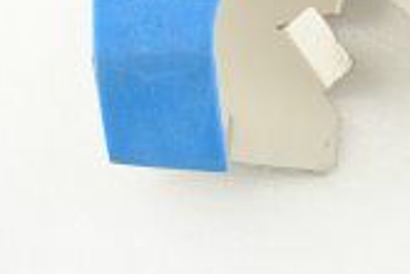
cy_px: -213
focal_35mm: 200
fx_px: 2278
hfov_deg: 10.1
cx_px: 522
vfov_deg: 6.7
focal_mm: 55
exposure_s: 1/125
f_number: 7.1
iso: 800
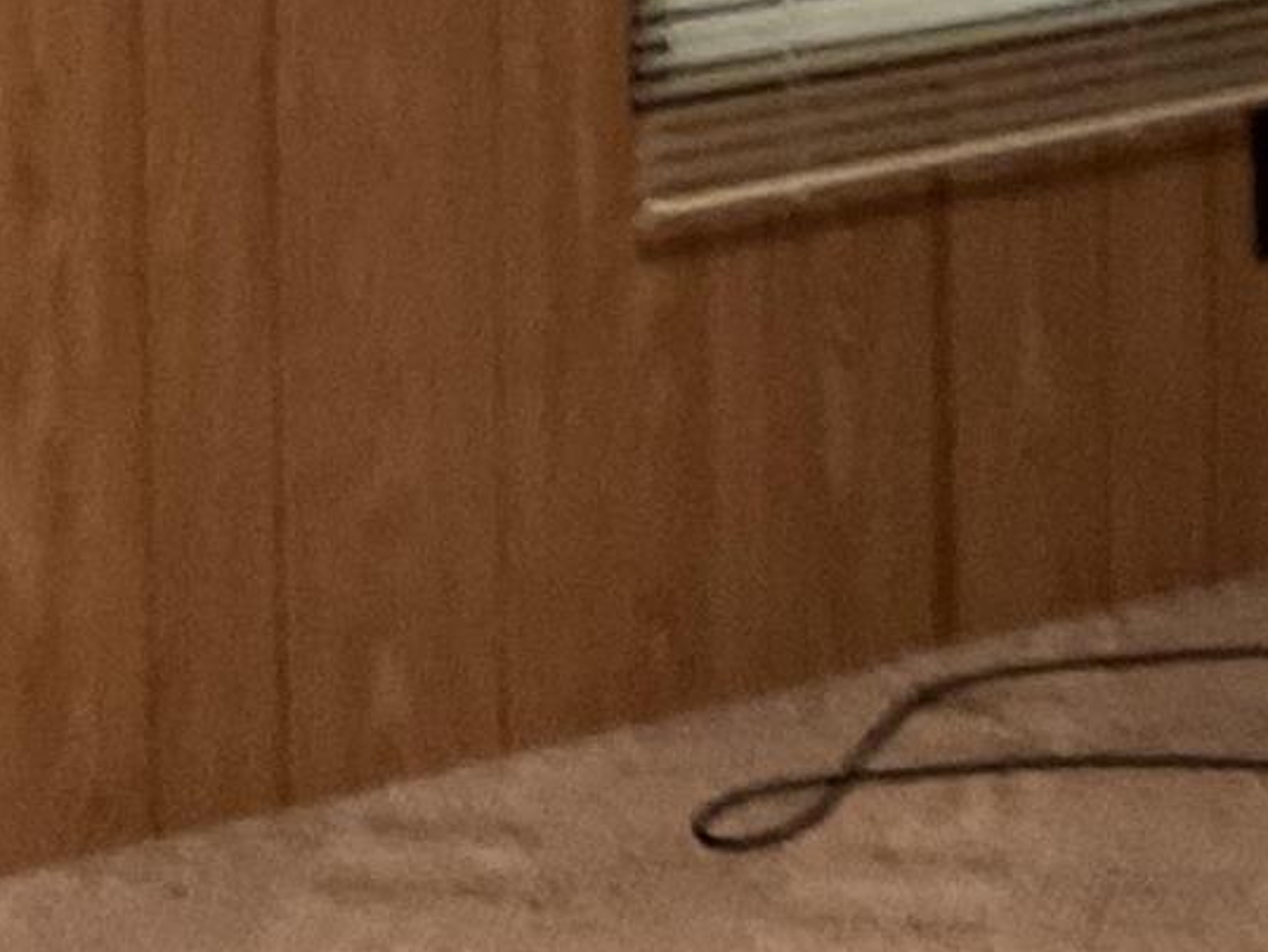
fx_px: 6082
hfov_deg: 11.9
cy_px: -423
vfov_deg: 8.8
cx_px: 749
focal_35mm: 166
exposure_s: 1/30
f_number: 1.8
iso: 320
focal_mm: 3
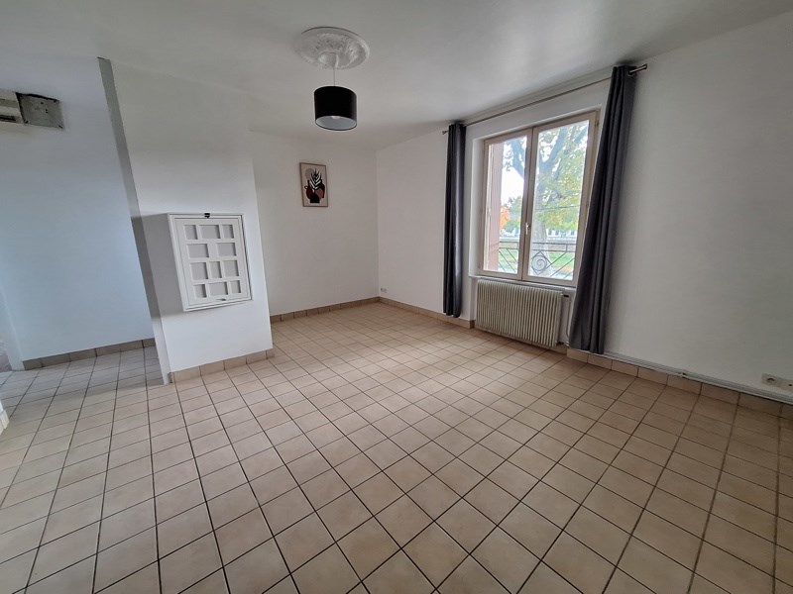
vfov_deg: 89.9
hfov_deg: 106.2
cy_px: 297
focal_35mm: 13
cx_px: 396
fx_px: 298
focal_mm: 1.74
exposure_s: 1/50
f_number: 2.2
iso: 160
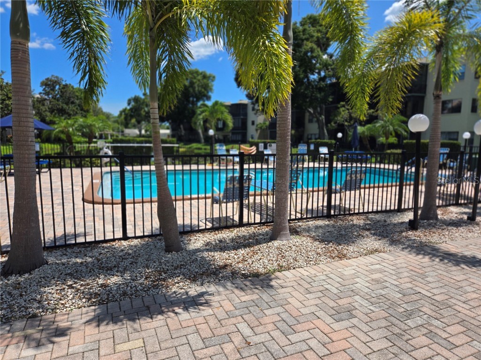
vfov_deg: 58.9
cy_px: 180
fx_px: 320
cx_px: 240
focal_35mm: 23
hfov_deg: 73.9
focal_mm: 5.4
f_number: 1.8
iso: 25
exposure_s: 1/1904
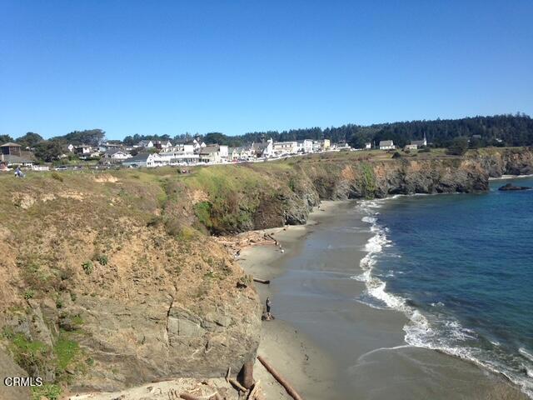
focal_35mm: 33
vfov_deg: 42.9
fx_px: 508
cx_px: 266
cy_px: 200
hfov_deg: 55.4
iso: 50
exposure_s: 1/1642
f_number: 2.4
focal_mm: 4.12
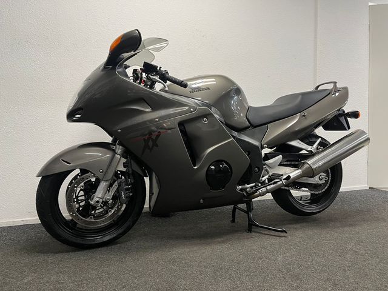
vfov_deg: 53.1
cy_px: 146
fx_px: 291
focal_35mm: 26
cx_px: 194
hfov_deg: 67.3
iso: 100
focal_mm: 5.1
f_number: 1.6
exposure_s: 1/50
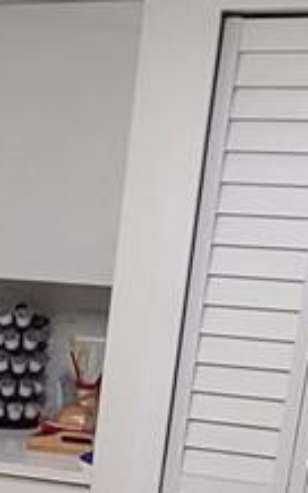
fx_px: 1358
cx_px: -340
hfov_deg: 11.5
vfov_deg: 18.6
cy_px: 703
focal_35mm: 101
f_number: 2.2
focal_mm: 2.2
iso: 200
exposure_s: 1/60
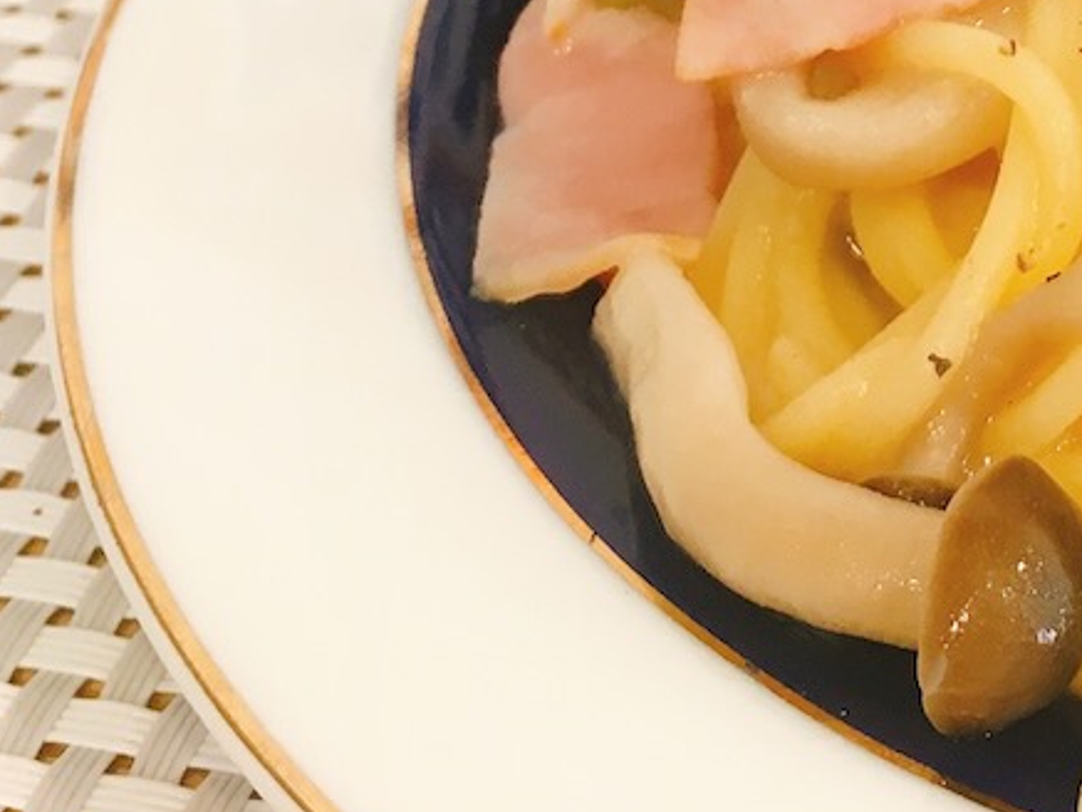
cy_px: -349
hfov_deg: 22.2
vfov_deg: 16.1
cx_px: 1062
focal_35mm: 85
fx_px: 2658
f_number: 2.2
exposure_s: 1/33
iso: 80
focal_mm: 4.15
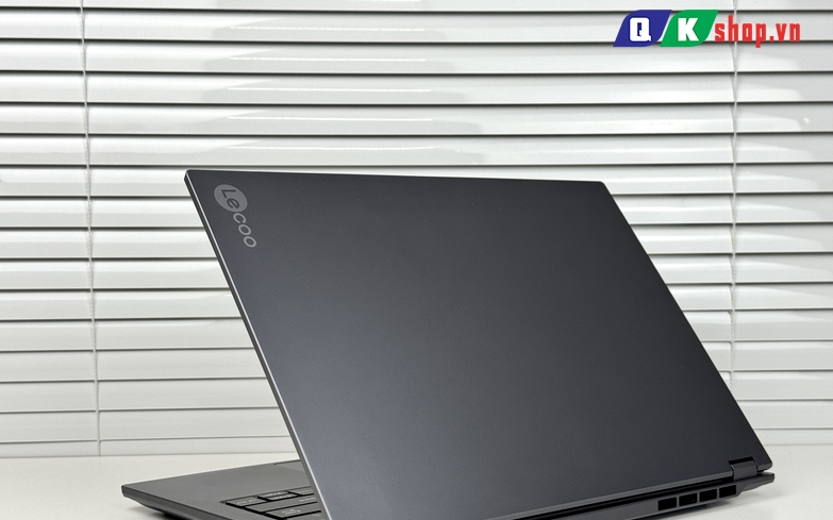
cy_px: 311
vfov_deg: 24.8
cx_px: 410
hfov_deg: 38.9
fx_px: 1180
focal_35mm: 52
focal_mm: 6.76
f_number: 1.78
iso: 64
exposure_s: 1/356
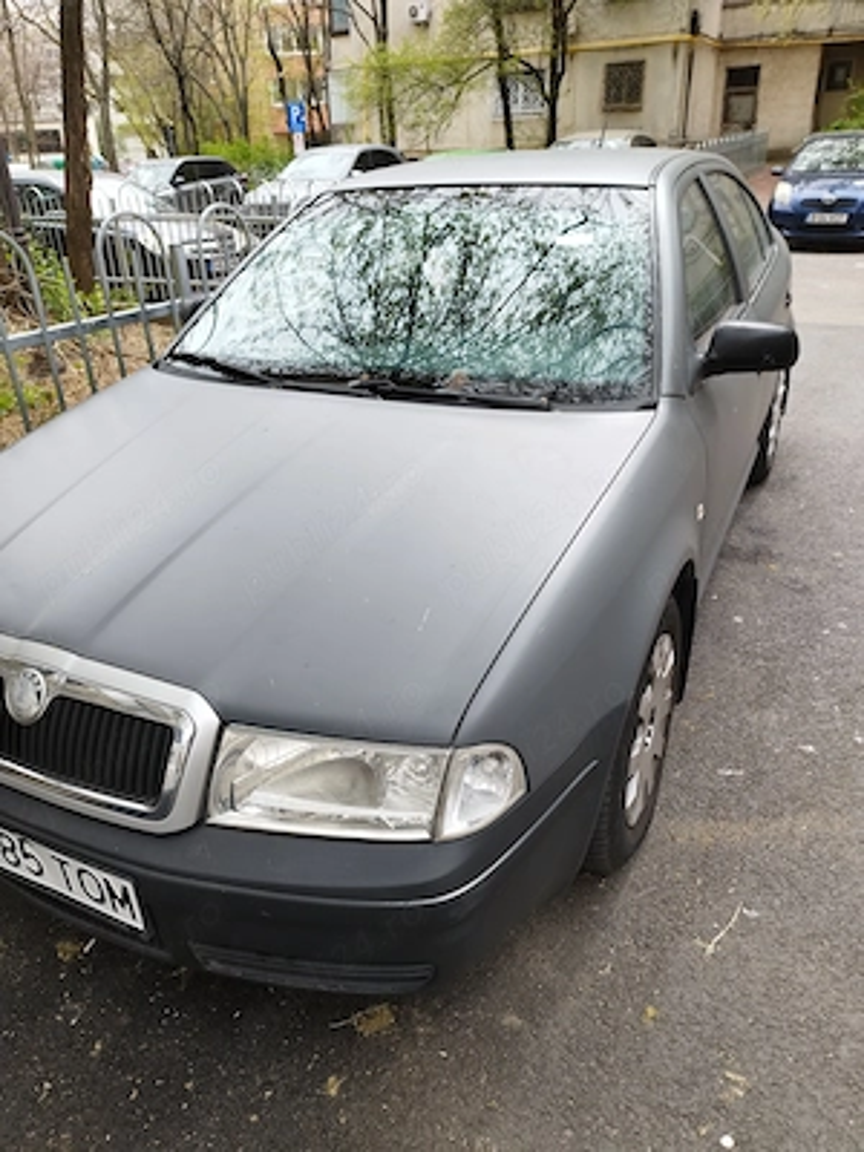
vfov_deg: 71.6
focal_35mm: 24
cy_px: 576
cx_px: 432
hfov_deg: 56.8
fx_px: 799
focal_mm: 5.89
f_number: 1.89
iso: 50
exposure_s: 1/126
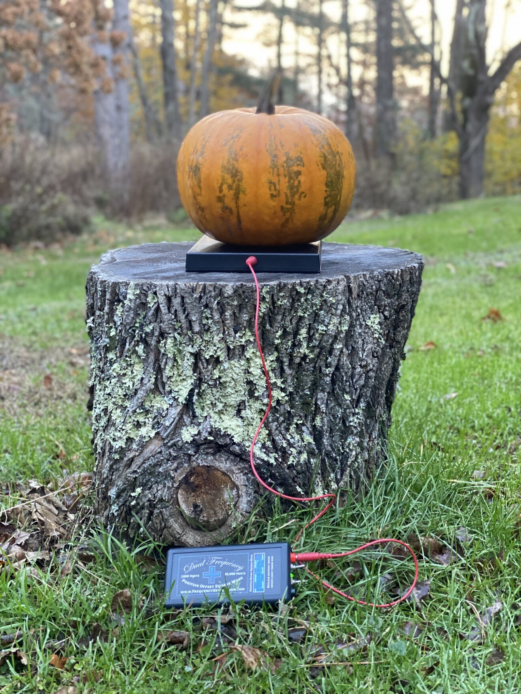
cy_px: 347
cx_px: 260
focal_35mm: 52
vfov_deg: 36.8
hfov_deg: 28.0
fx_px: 1044
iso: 250
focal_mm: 6
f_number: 2
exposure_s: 1/112
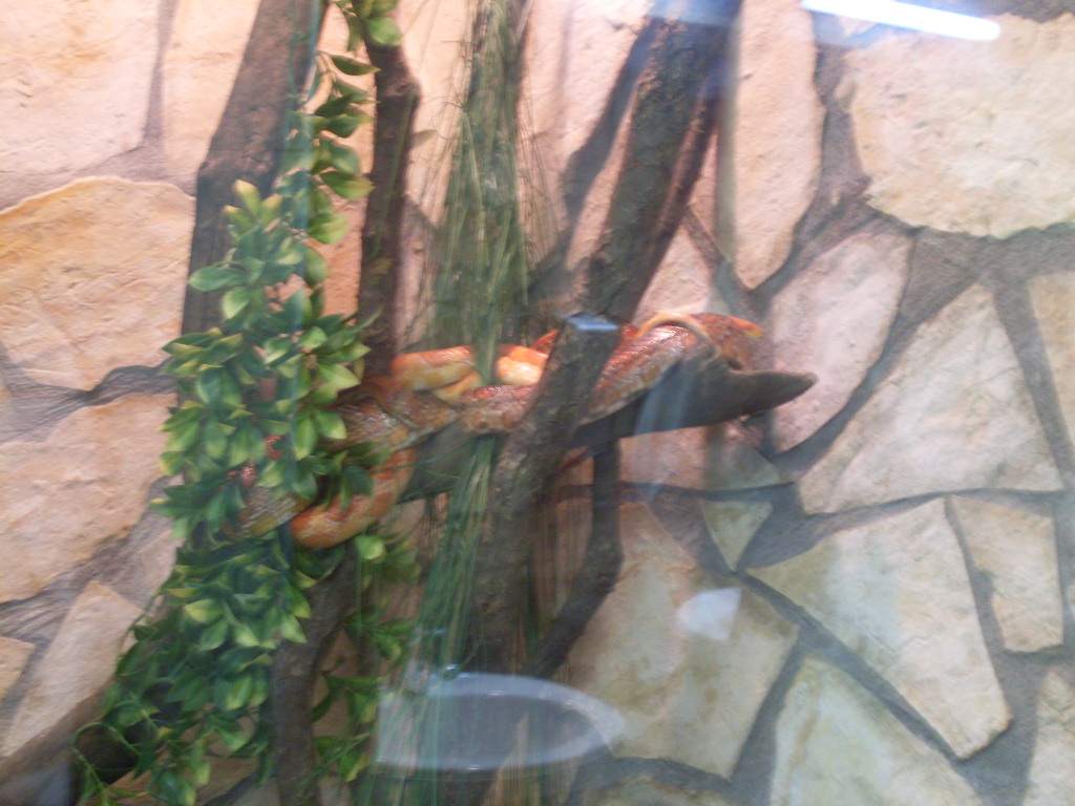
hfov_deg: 32.2
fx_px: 1863
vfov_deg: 24.4
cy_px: 403
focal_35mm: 60
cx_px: 538
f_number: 3.4
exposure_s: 1/8
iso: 200
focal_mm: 9.9
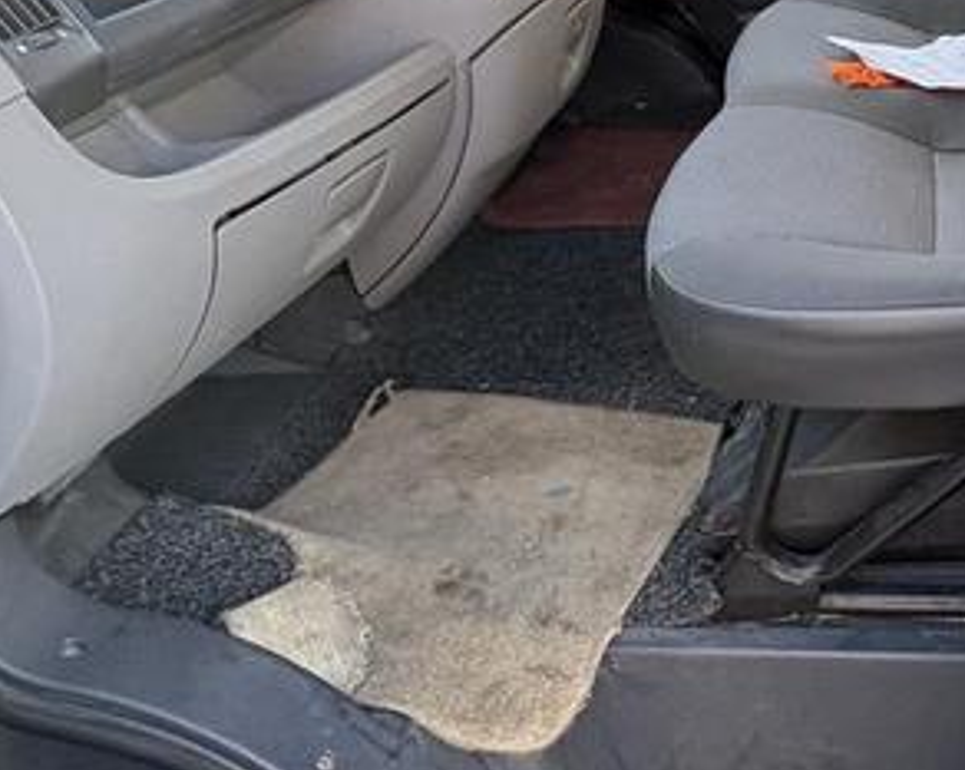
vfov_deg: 33.5
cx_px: 991
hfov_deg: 38.3
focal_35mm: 42
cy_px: 56
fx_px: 1198
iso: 125
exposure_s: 1/99
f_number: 2.2
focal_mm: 2.22
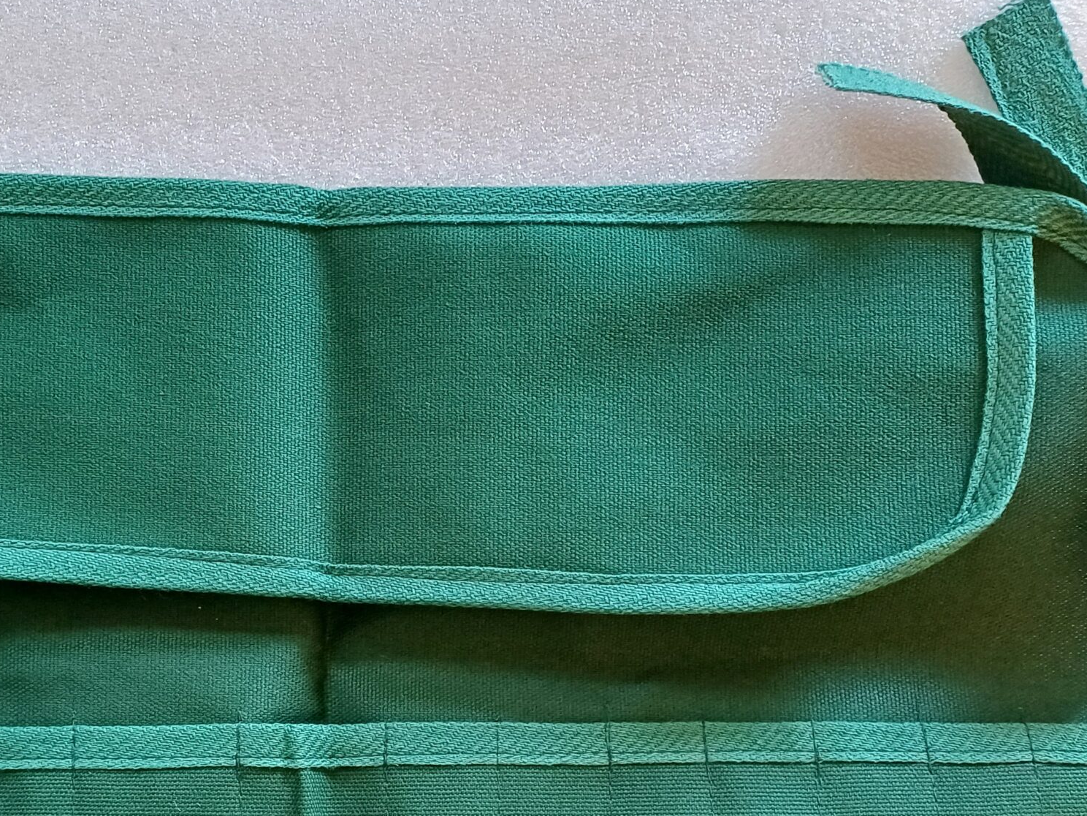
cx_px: 355
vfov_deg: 32.6
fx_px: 1350
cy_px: 658
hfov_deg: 43.2
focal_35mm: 43
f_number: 1.8
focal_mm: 4.65
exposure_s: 1/25
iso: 500
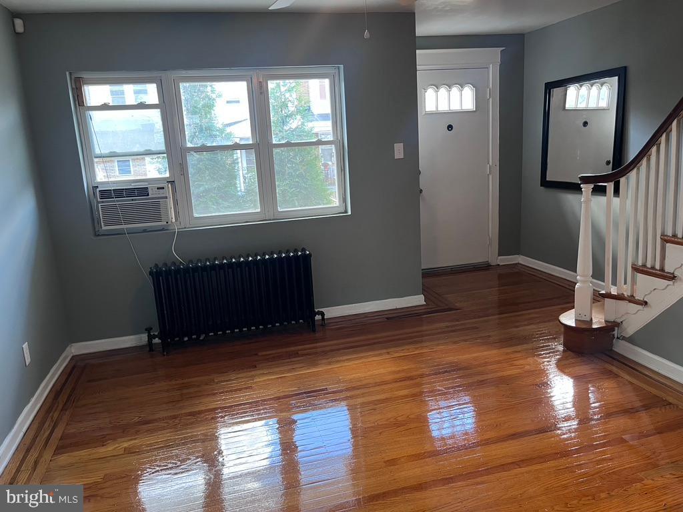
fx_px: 513
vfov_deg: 53.1
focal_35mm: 26
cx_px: 342
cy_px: 256
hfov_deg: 67.3
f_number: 1.6
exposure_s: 1/60
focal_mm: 5.1
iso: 125
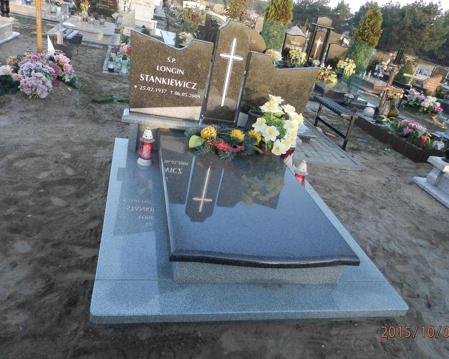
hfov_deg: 64.0
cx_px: 239
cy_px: 185
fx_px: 359
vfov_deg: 53.2
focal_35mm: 27
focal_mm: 4.5
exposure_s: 1/80
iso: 80
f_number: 3.1
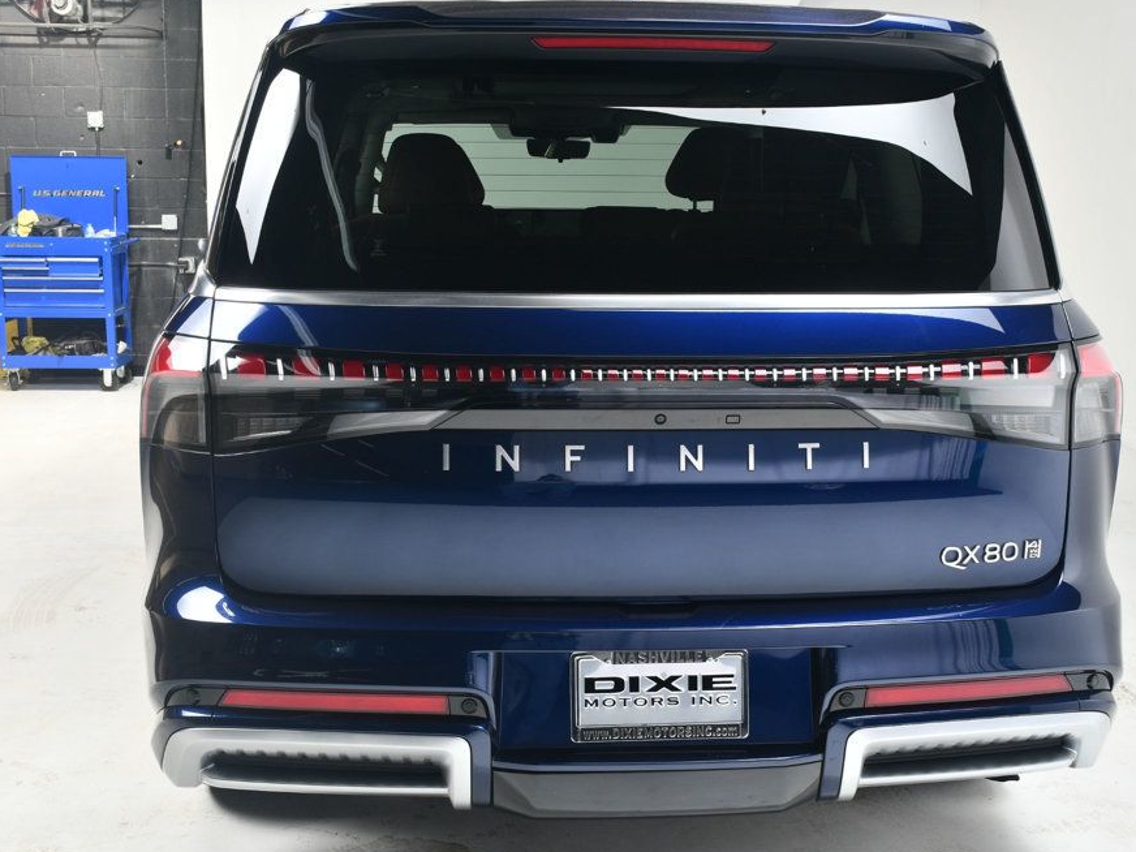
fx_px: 1444
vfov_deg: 32.9
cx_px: 598
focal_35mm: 44
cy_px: 417
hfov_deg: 42.9
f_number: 8
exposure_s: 1/160
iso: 100
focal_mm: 26
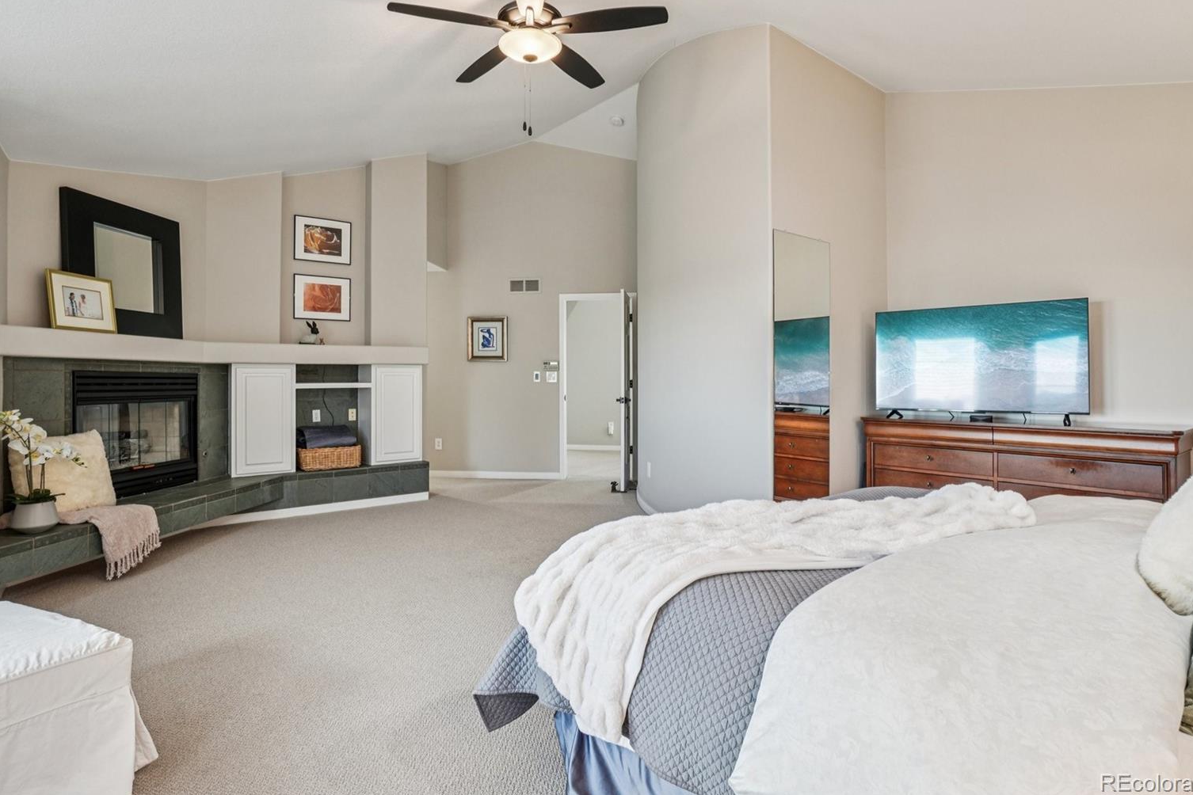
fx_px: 581
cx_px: 594
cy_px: 377
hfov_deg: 91.5
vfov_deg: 68.7
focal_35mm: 18
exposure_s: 1/13
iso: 400
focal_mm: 11
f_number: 8
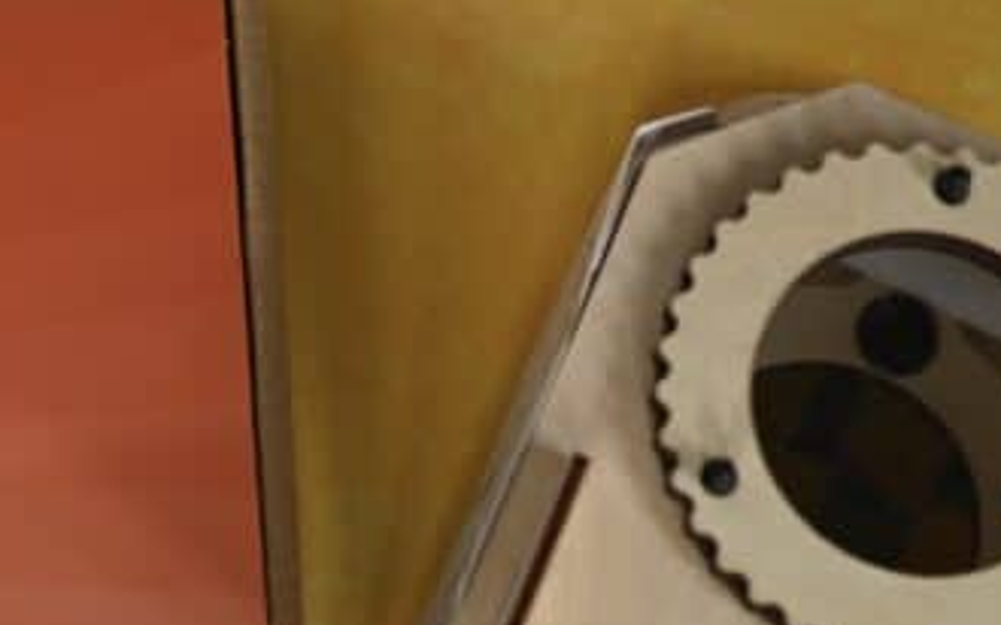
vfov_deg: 8.2
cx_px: -24
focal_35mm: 158
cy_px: 830
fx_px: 4309
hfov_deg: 13.1
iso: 400
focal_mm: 50
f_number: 3.2
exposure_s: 1/250
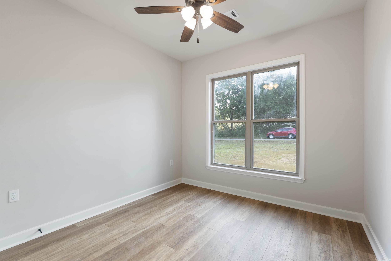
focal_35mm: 16
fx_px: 174
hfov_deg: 96.7
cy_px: 130
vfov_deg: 73.8
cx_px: 196
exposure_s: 1/3
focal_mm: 16
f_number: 9
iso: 250
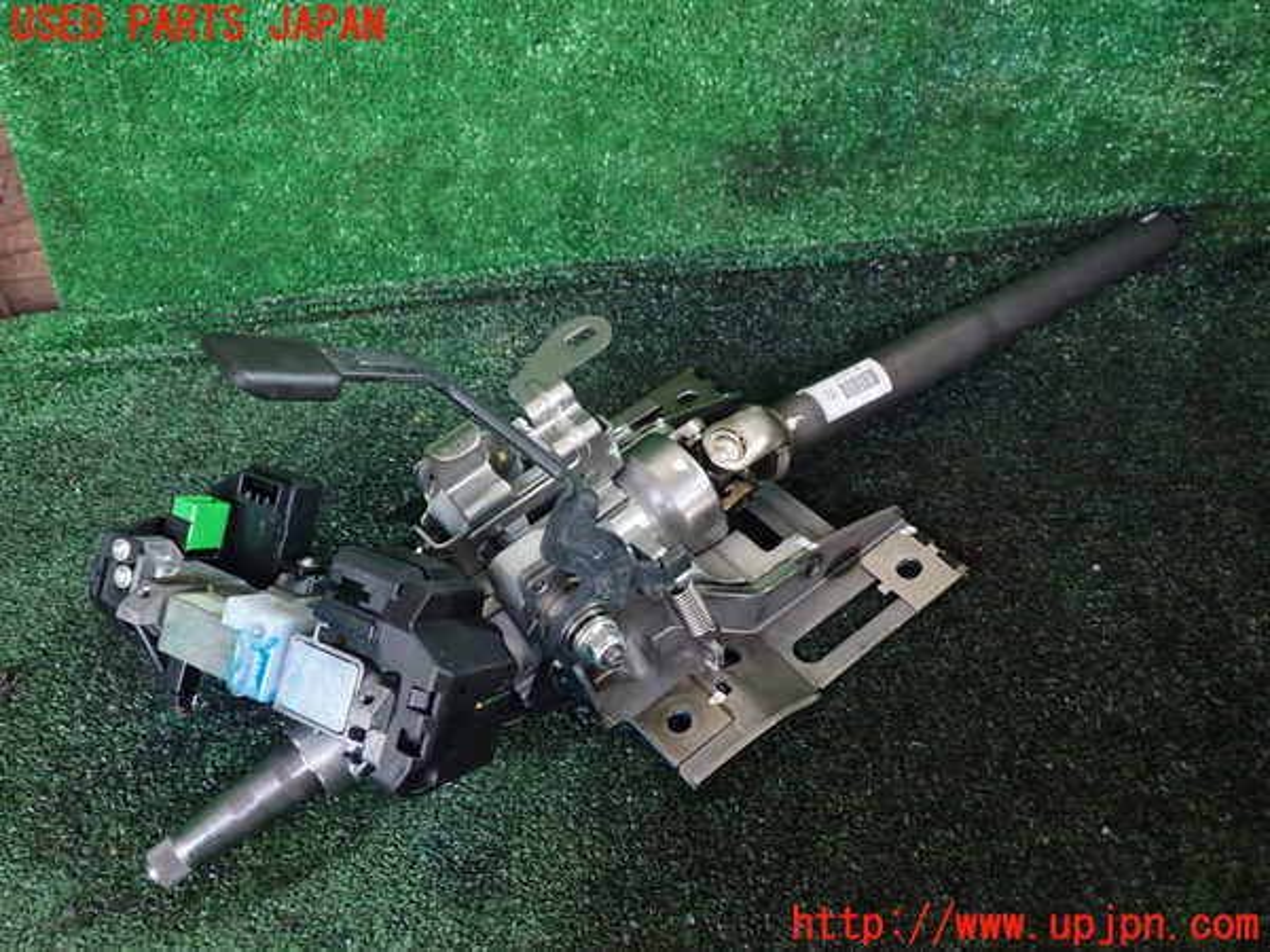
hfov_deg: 60.0
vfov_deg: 46.8
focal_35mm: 30
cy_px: 476
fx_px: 1101
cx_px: 635
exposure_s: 1/15
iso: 800
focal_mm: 5.4
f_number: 2.3
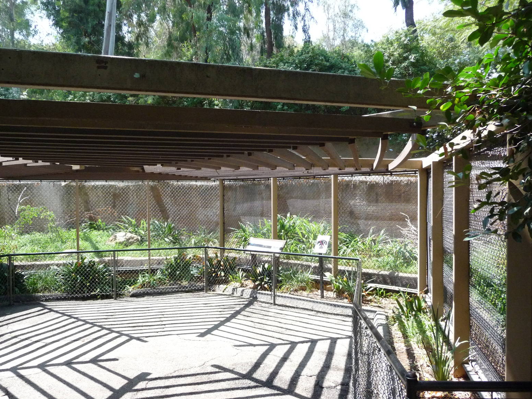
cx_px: 258
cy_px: 206
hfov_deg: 61.6
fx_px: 446
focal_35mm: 29
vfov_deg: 48.2
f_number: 3.3
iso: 400
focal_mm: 4.7
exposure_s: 1/500
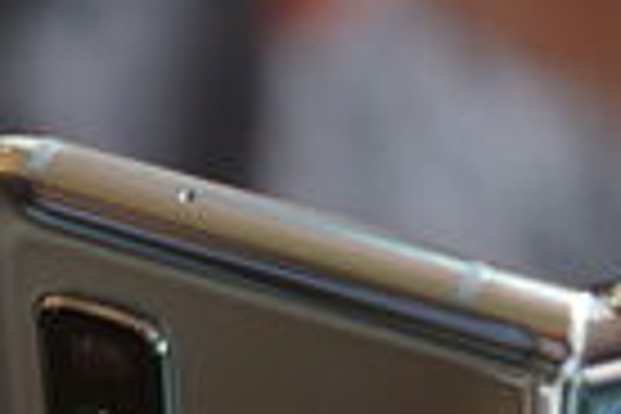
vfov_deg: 5.6
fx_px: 4209
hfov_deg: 8.4
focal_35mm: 244
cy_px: 533
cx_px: 508
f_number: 2.8
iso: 1250
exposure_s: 1/250
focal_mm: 55
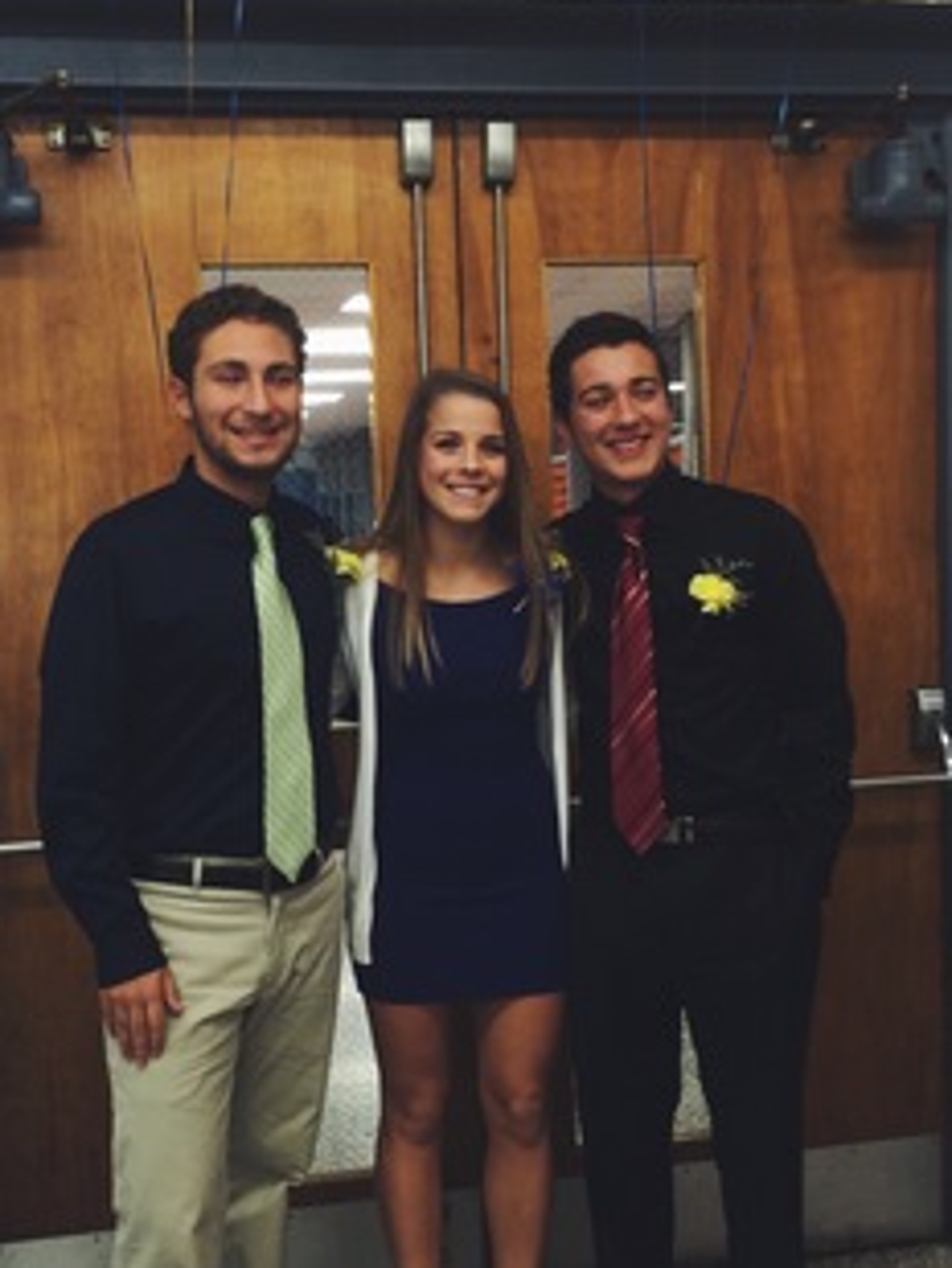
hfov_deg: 32.2
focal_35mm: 45
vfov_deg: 42.0
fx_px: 1649
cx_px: 410
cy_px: 685
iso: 50
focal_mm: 4.15
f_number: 2.2
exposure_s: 1/30
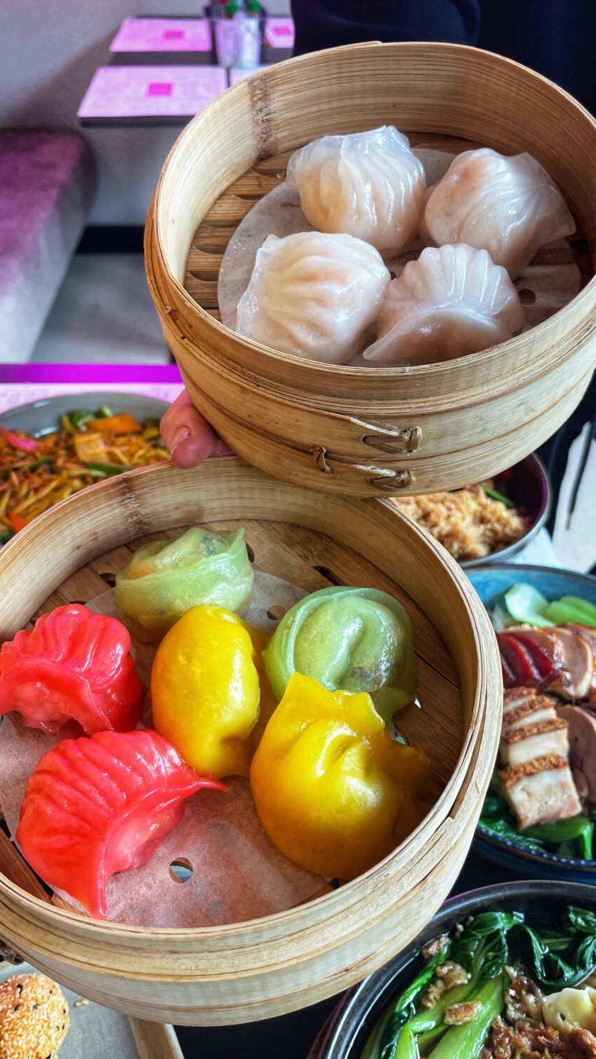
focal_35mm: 29
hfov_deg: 40.2
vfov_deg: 66.1
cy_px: 528
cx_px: 280
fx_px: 815
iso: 64
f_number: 1.6
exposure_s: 1/100
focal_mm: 4.2
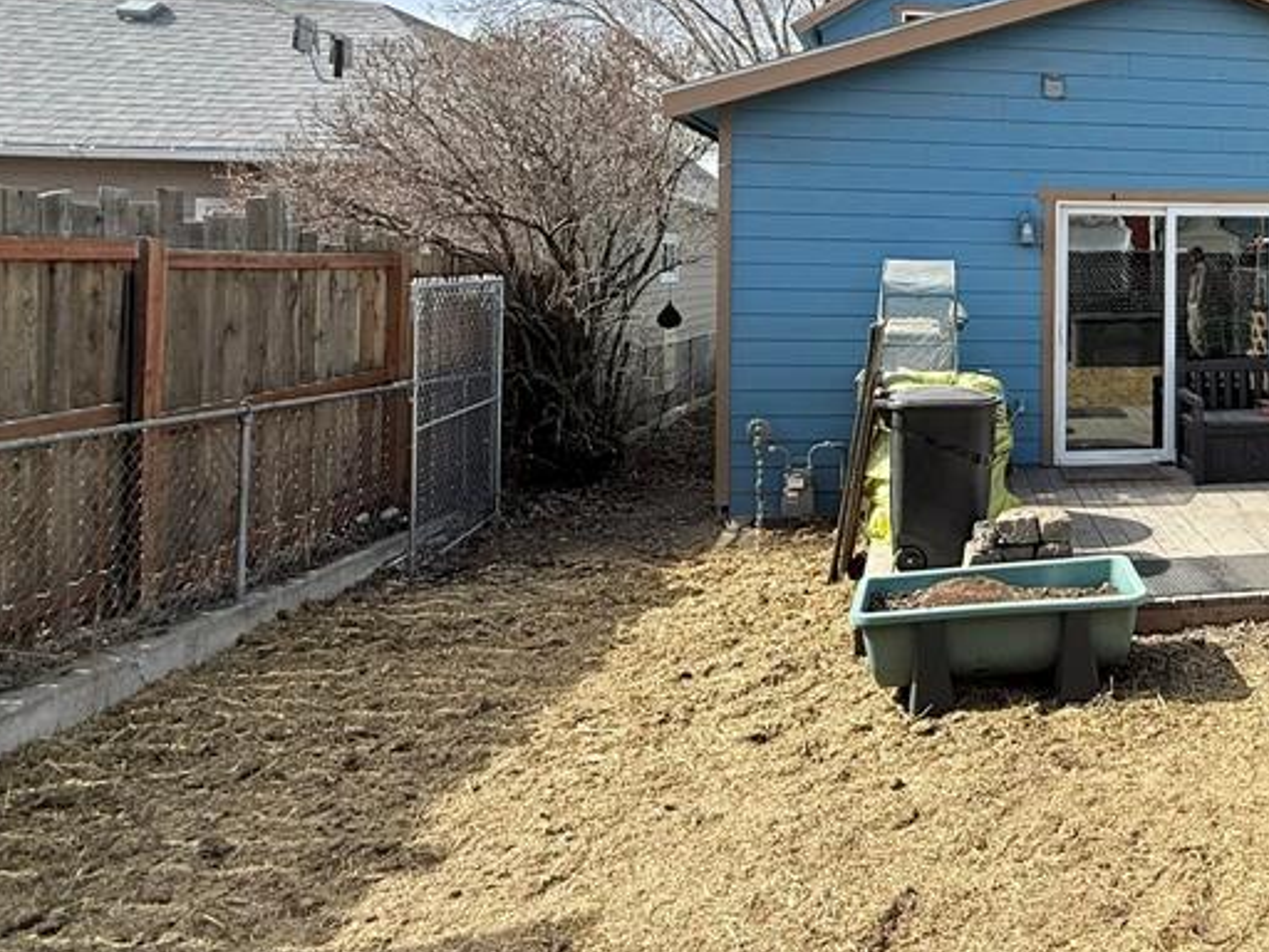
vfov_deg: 48.1
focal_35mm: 28
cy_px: 250
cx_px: 1128
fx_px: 1026
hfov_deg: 55.5
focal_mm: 2.22
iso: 64
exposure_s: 1/970
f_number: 2.2
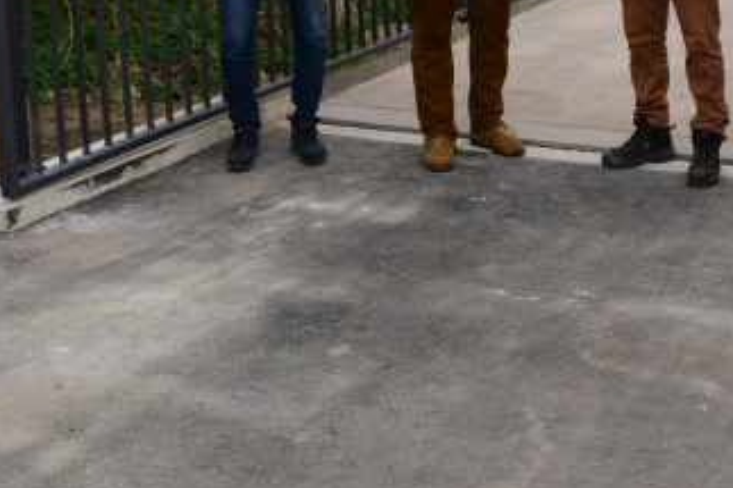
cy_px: -62
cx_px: 592
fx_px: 1160
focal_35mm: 57
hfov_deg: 34.0
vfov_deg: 22.3
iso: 400
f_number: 14
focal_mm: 24
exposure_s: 1/250
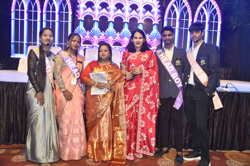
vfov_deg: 43.6
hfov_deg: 61.9
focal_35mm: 30
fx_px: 208
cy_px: 83
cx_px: 125
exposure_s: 1/125
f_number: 5
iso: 500
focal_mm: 30
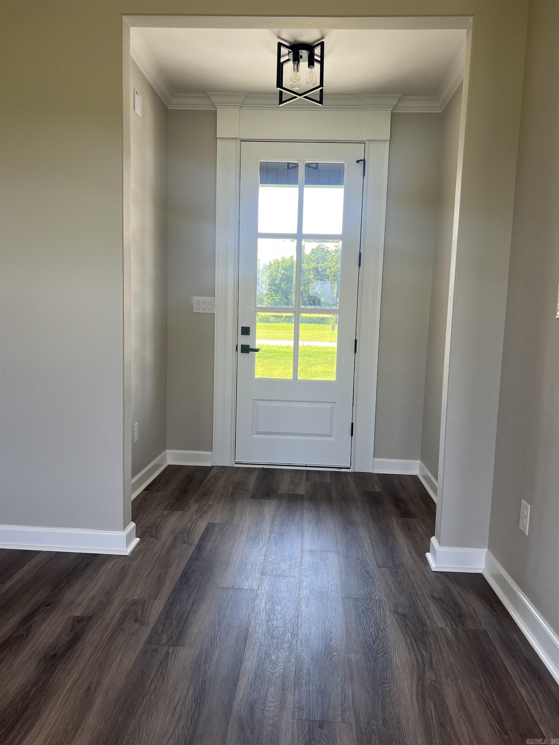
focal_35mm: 26
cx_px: 280
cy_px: 372
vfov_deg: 67.3
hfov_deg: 53.1
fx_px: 560
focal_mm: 5.7
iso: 40
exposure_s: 1/220
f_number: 1.5
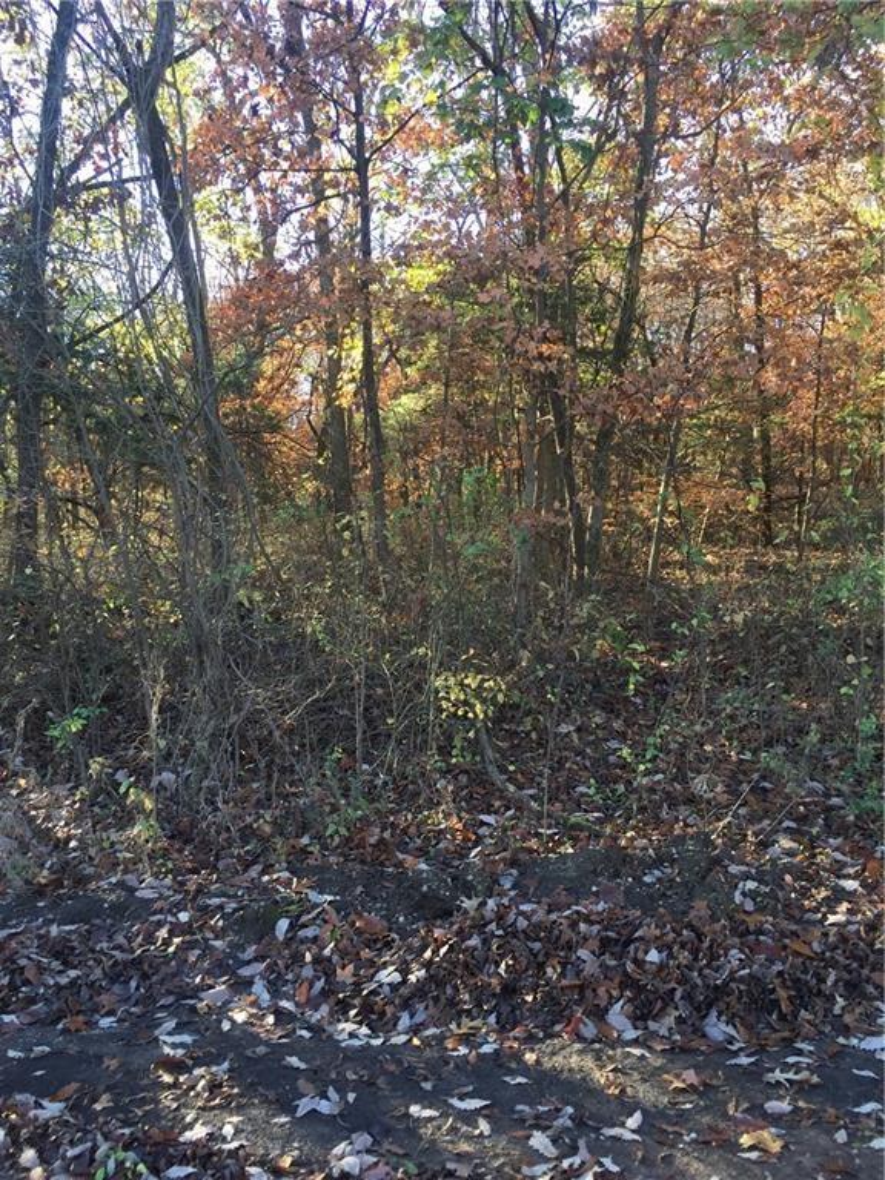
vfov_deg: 61.7
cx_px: 442
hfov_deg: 48.2
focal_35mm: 29
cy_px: 590
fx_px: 989
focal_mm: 4.15
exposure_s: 1/120
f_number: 2.2
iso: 50
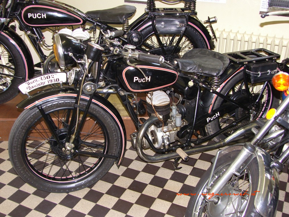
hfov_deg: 46.8
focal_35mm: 40
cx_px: 144
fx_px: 334
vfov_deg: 36.0
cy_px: 108
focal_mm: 10.3
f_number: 2.5
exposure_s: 1/40
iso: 100
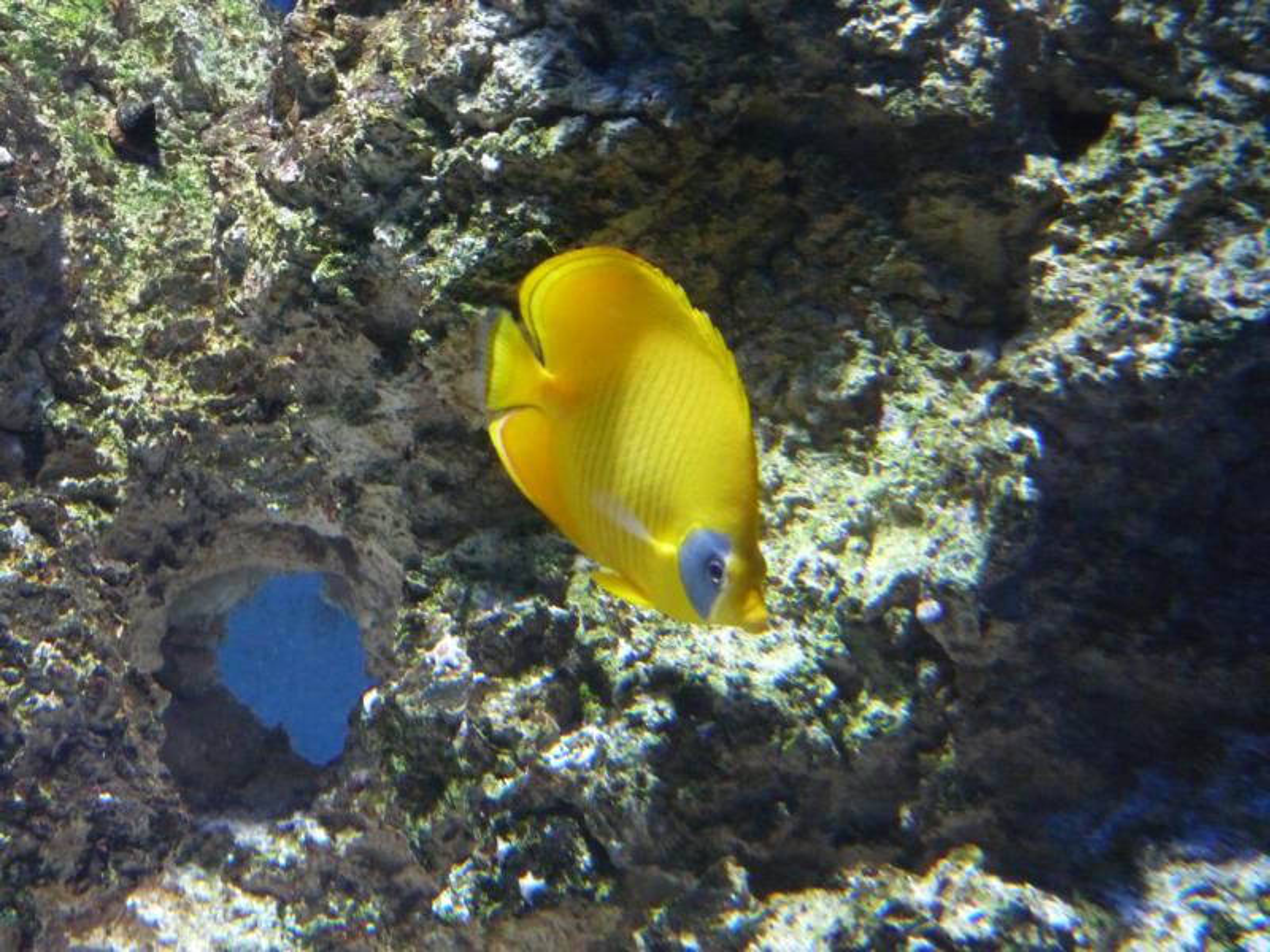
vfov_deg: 22.6
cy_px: 476
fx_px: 2385
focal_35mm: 65
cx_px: 635
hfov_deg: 29.8
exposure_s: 1/25
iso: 800
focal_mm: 11.5
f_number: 3.4
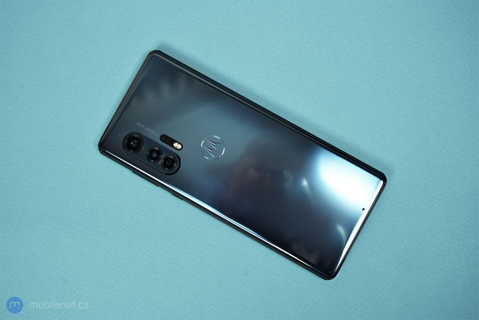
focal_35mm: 57
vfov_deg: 23.8
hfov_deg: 35.1
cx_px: 240
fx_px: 758
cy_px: 160
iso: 2500
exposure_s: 1/160
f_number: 7.1
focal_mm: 57
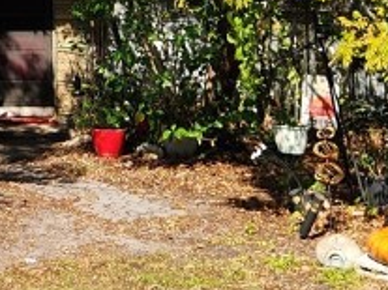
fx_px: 1277
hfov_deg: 16.7
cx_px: -47
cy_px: -174
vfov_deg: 12.2
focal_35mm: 114
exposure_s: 1/1070
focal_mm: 5.4
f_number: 1.8
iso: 20
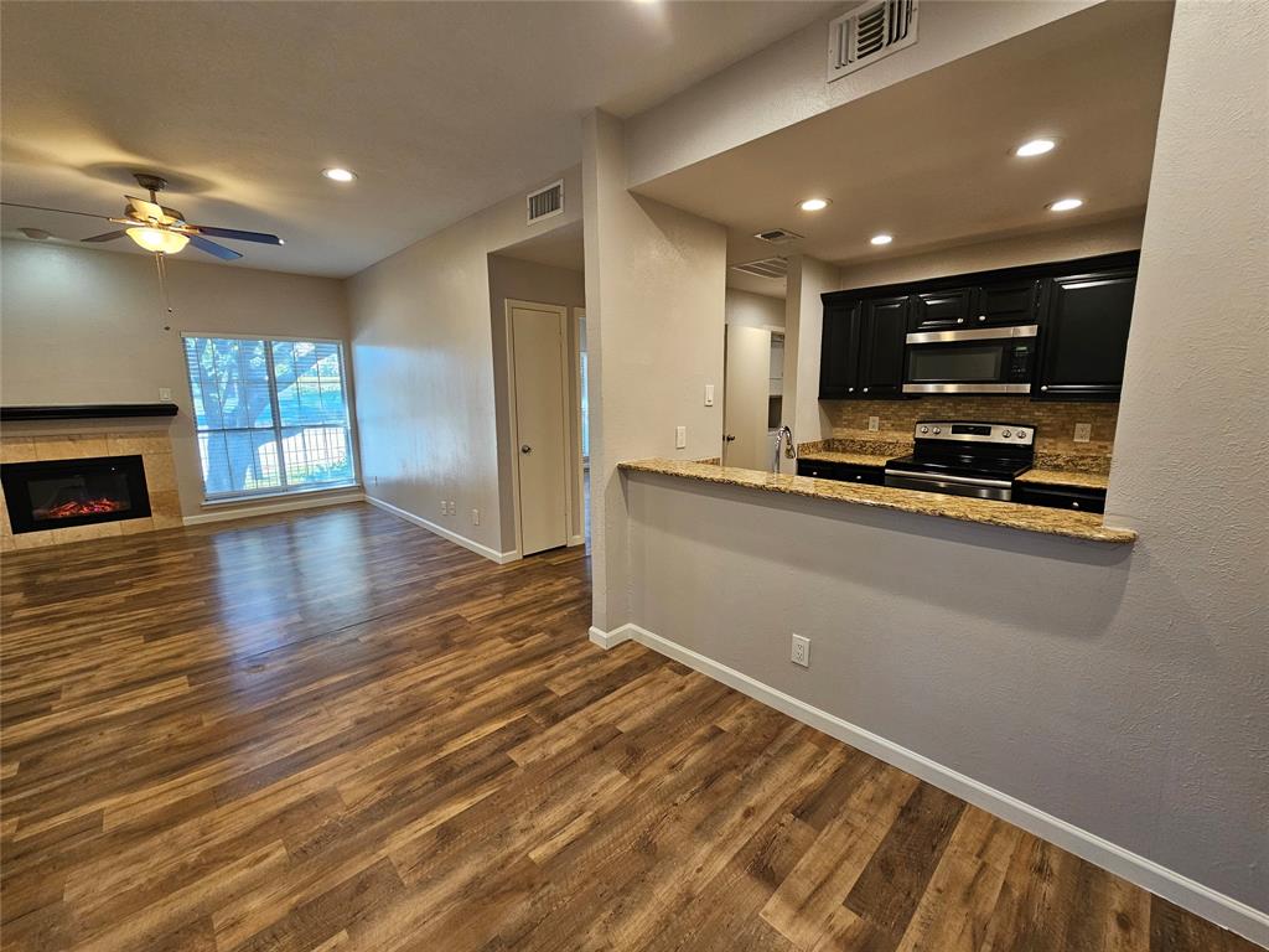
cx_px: 634
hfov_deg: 106.2
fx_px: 477
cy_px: 476
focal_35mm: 13
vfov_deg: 89.9
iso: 160
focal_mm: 2.2
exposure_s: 1/60
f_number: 2.2
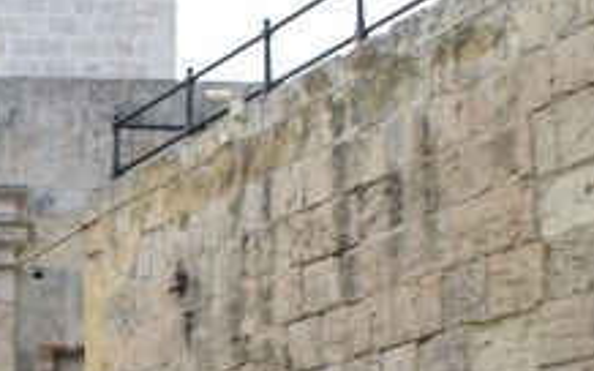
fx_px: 1634
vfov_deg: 12.3
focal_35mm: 101
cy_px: 547
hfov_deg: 19.7
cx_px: -60
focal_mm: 18
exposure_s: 1/50
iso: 100
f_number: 5.6
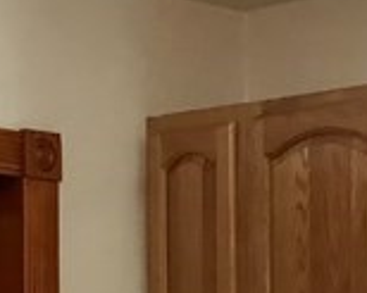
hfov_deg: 9.6
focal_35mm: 201
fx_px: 2182
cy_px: 705
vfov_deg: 7.2
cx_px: 362
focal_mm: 3.3
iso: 64
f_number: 2.4
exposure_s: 1/30
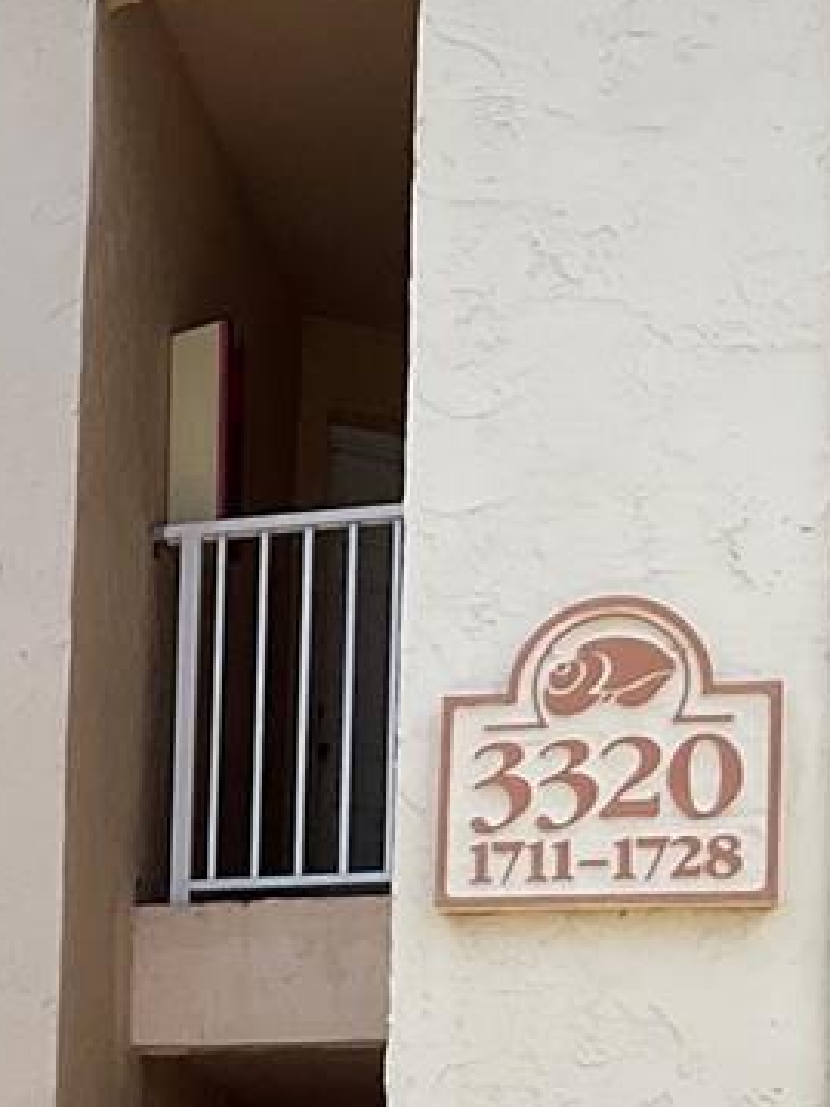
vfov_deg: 19.5
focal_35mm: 97
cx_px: -531
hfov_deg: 14.0
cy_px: 1187
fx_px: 3103
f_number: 1.8
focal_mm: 3
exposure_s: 1/1035
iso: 16
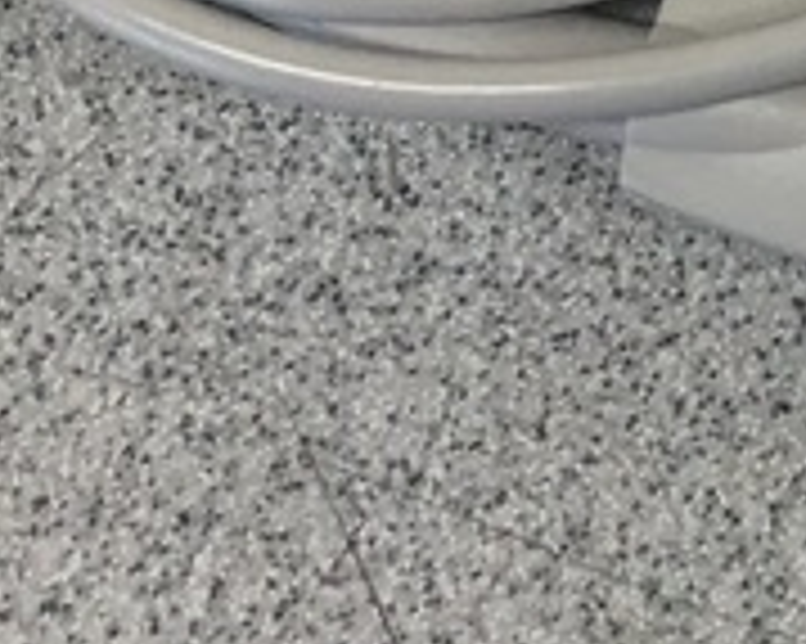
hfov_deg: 11.6
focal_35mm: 154
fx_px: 3672
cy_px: -847
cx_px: 1441
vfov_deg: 9.1
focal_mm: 3.99
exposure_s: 1/120
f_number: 1.8
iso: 64
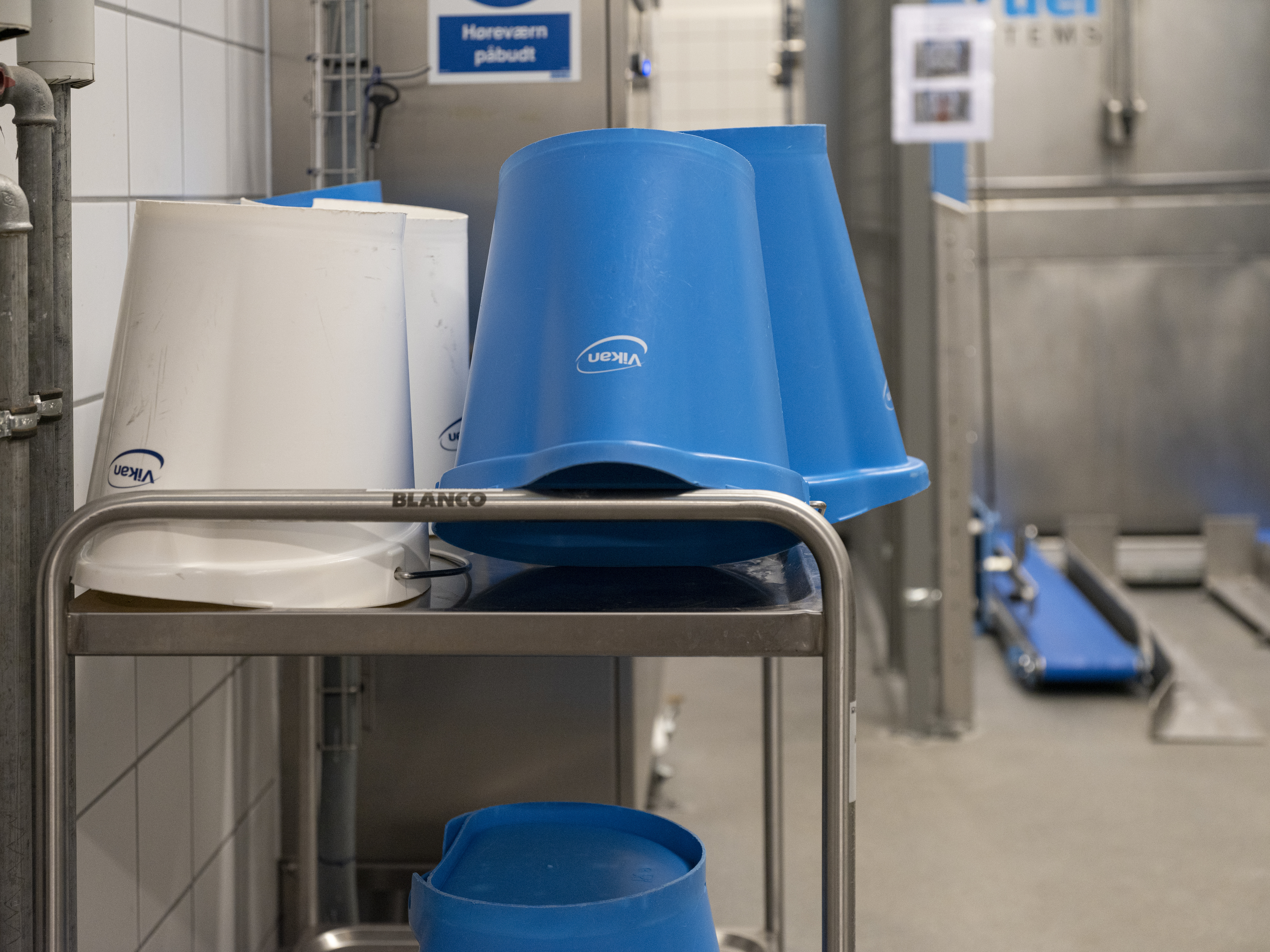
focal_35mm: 51
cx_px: 635
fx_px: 1871
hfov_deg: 37.5
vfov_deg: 28.6
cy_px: 476
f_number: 4
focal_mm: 64
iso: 1600
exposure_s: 1/125
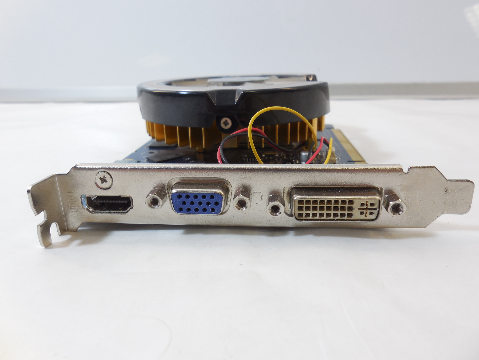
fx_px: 360
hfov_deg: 67.3
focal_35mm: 26
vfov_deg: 53.1
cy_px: 180
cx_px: 240
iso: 125
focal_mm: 4.6
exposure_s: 1/30
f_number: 3.5
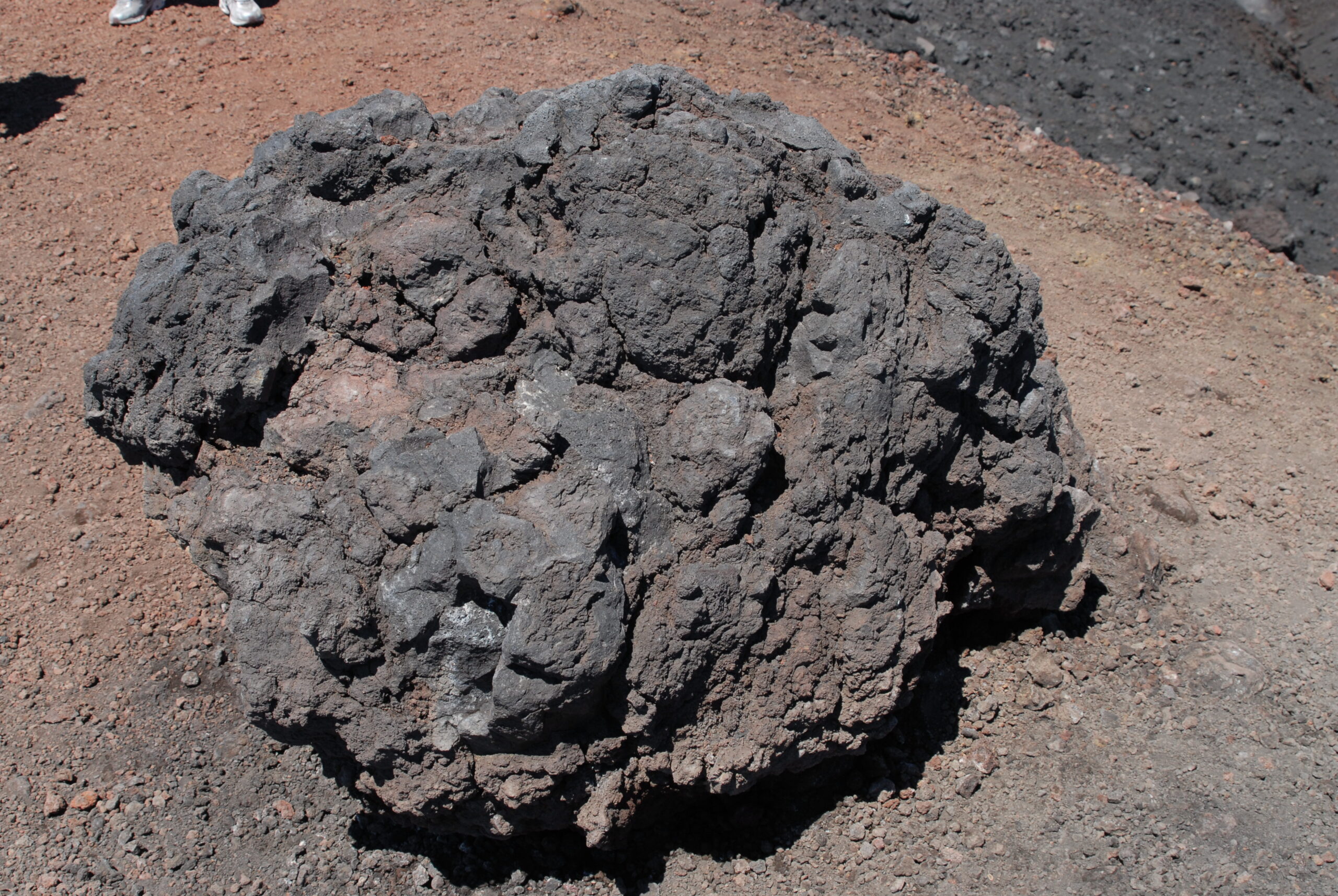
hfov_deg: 46.3
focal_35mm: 42
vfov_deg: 32.0
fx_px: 1563
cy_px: 448
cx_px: 669
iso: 100
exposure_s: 1/180
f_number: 7.1
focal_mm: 28
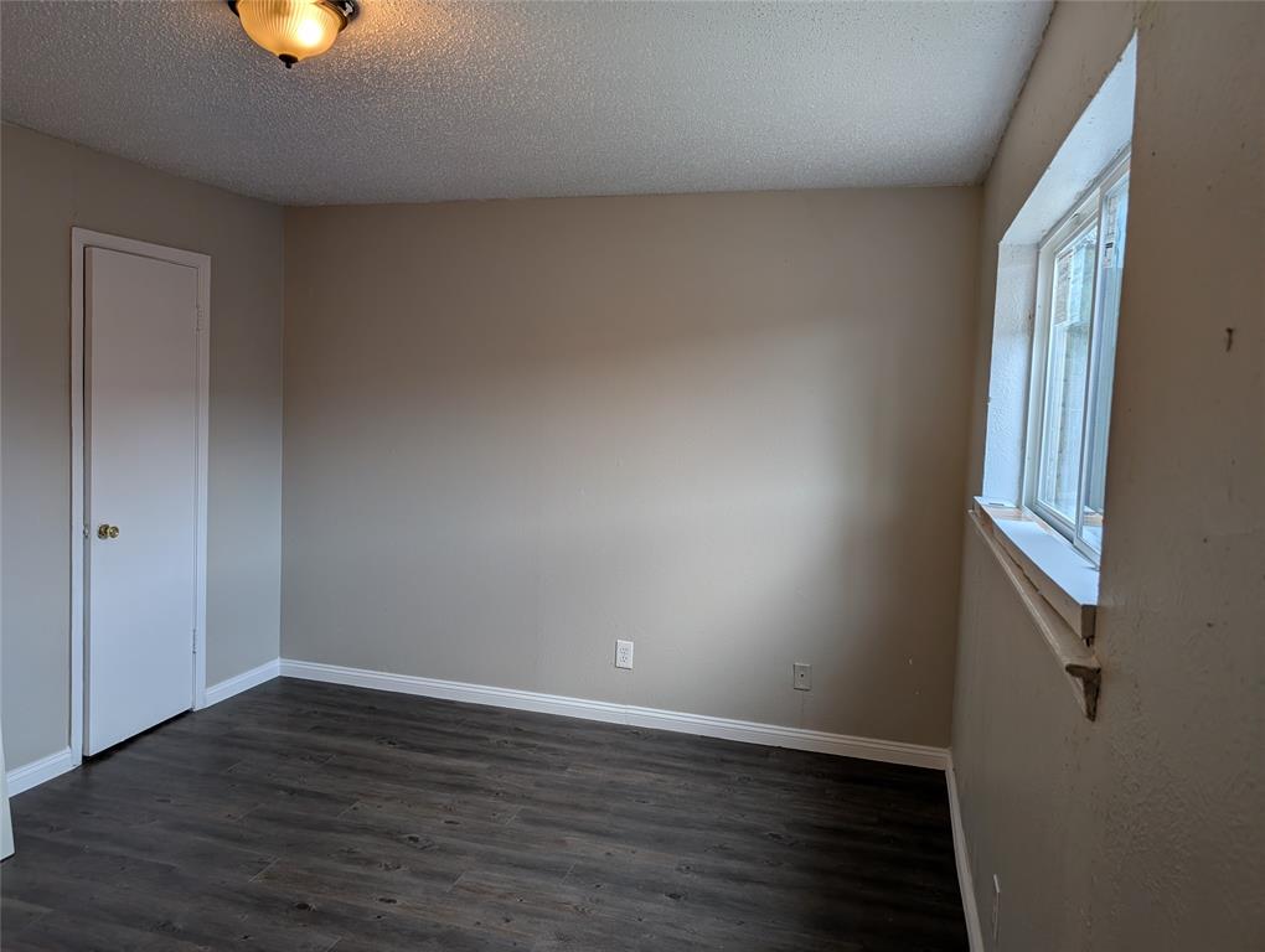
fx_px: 878
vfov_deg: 56.9
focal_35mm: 24
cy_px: 476
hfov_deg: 71.5
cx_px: 632
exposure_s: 1/250
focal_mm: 6.9
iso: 18
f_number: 1.68
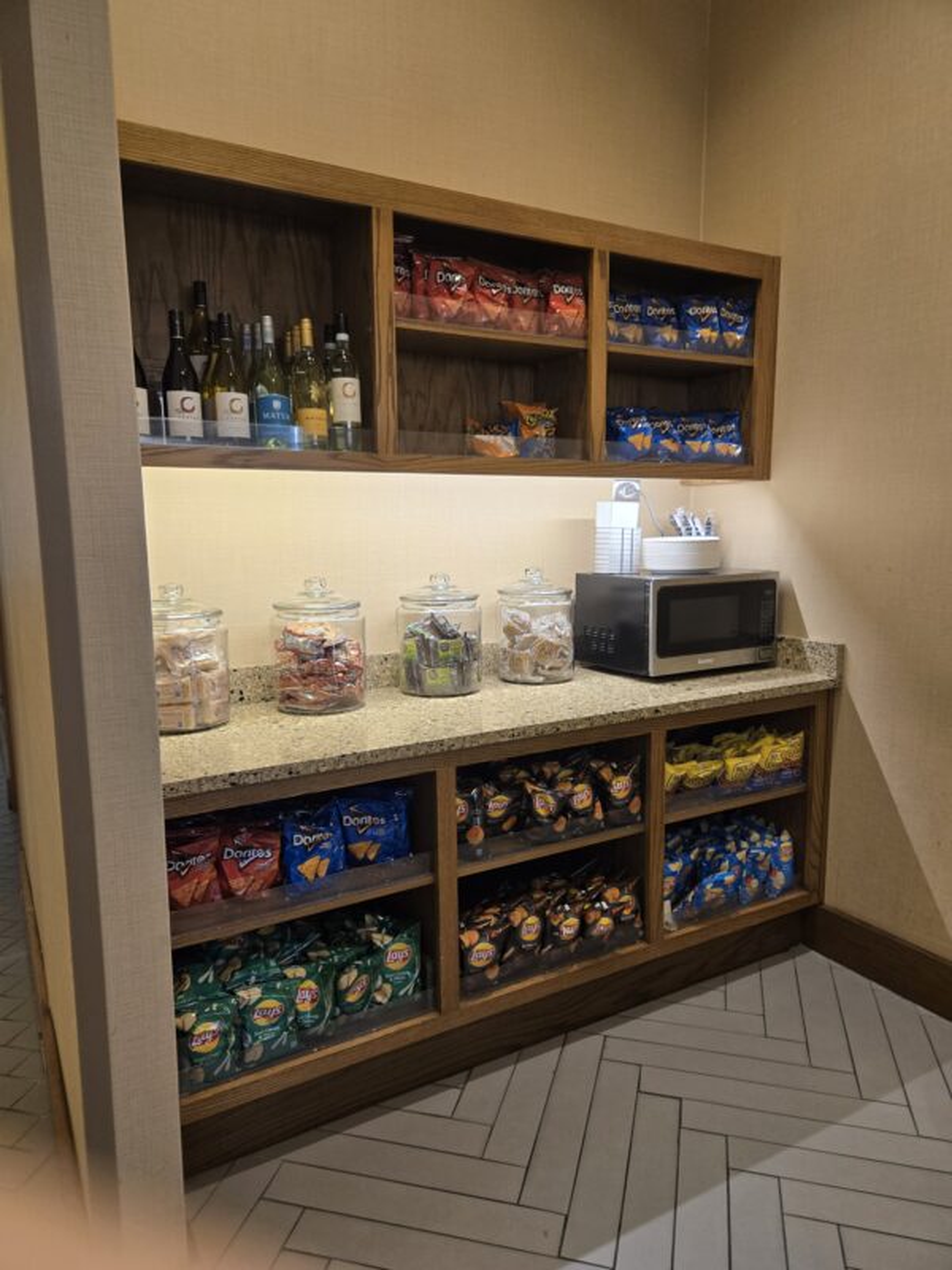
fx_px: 843
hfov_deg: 58.9
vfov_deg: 73.9
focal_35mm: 23
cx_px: 476
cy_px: 635
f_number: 1.8
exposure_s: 1/60
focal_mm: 5.4
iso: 125
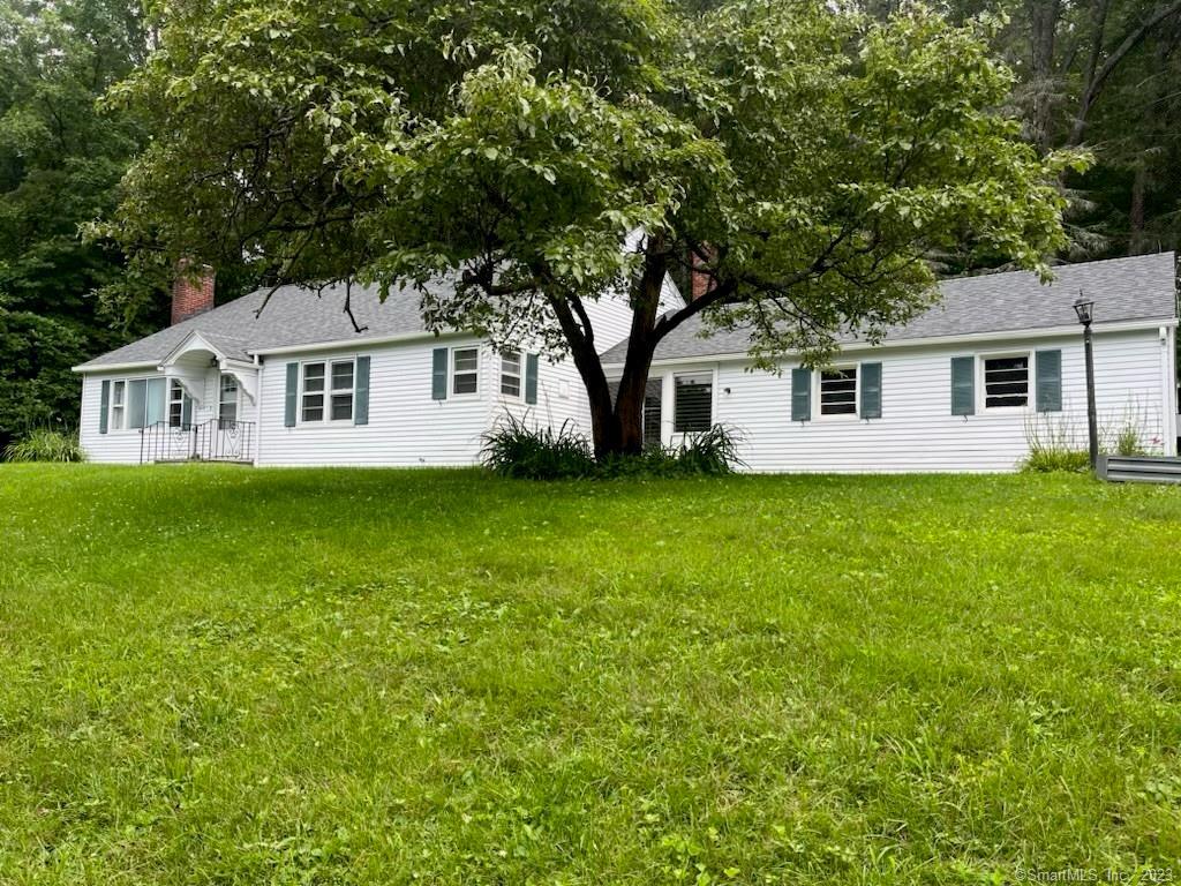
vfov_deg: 53.1
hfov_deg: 67.3
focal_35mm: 26
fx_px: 887
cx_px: 590
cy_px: 443
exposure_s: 1/718
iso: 50
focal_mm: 5.1
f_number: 1.6
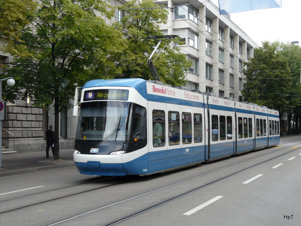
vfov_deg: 26.1
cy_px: 113
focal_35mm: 56
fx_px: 487
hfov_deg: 34.3
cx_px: 150
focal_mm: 9.2
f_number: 4
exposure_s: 1/125
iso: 100
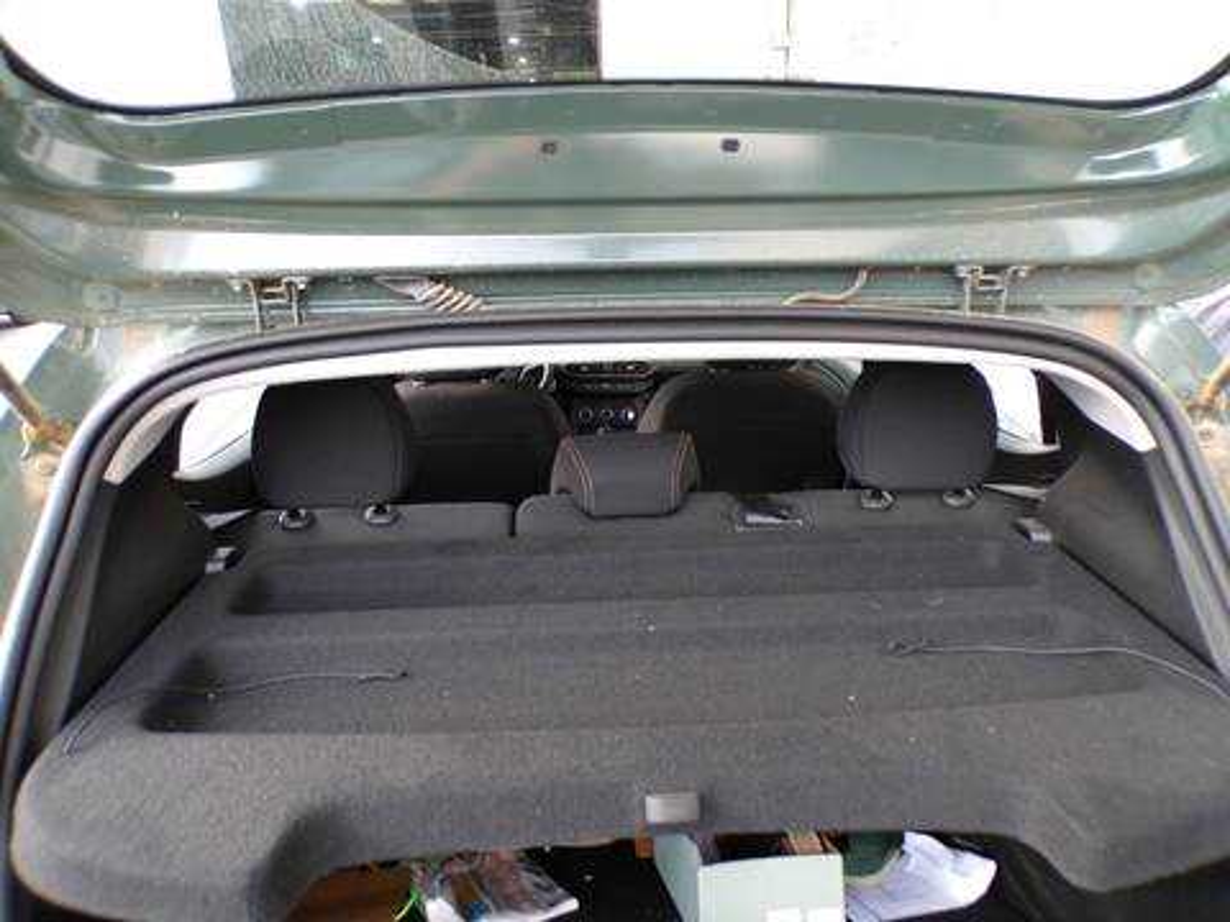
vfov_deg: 56.8
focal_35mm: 24
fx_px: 853
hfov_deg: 71.6
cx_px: 615
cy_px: 461
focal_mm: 4.3
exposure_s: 1/20
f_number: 3
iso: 200
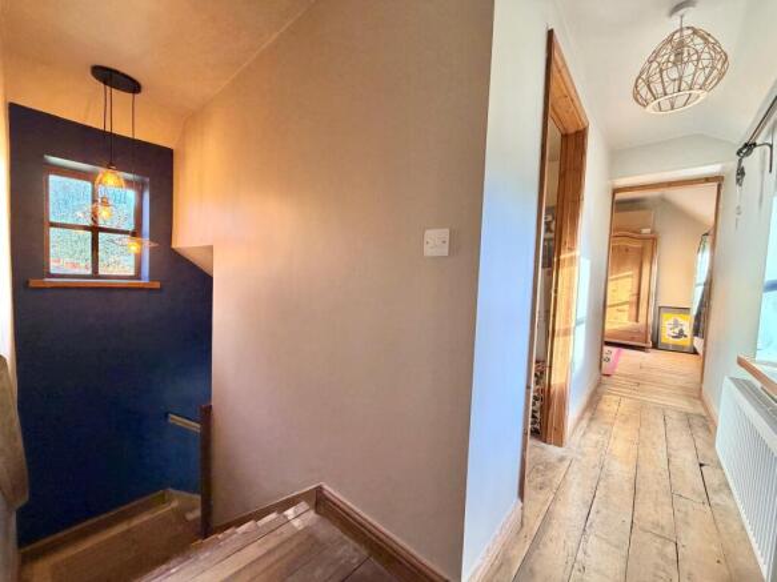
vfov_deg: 85.7
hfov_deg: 102.1
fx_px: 314
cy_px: 291
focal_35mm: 14
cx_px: 388
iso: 250
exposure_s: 1/100
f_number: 2.2
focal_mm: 2.22
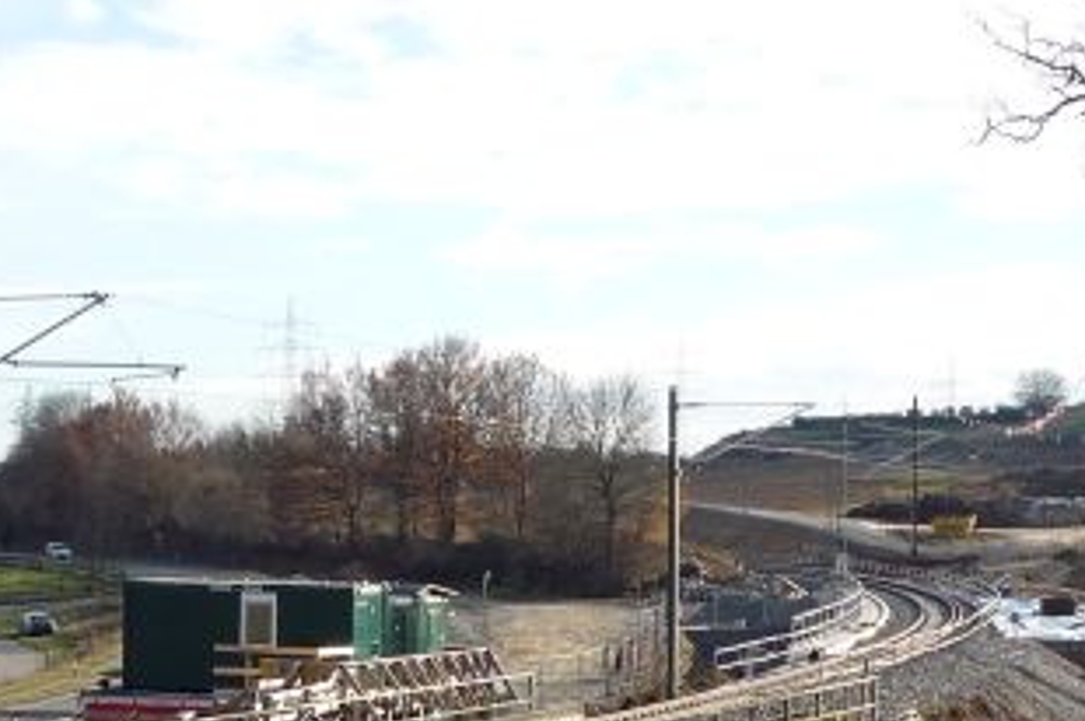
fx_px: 3011
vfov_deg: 13.6
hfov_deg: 20.4
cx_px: 427
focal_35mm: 100
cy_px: 612
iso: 100
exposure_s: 1/400
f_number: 4
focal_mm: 6.3
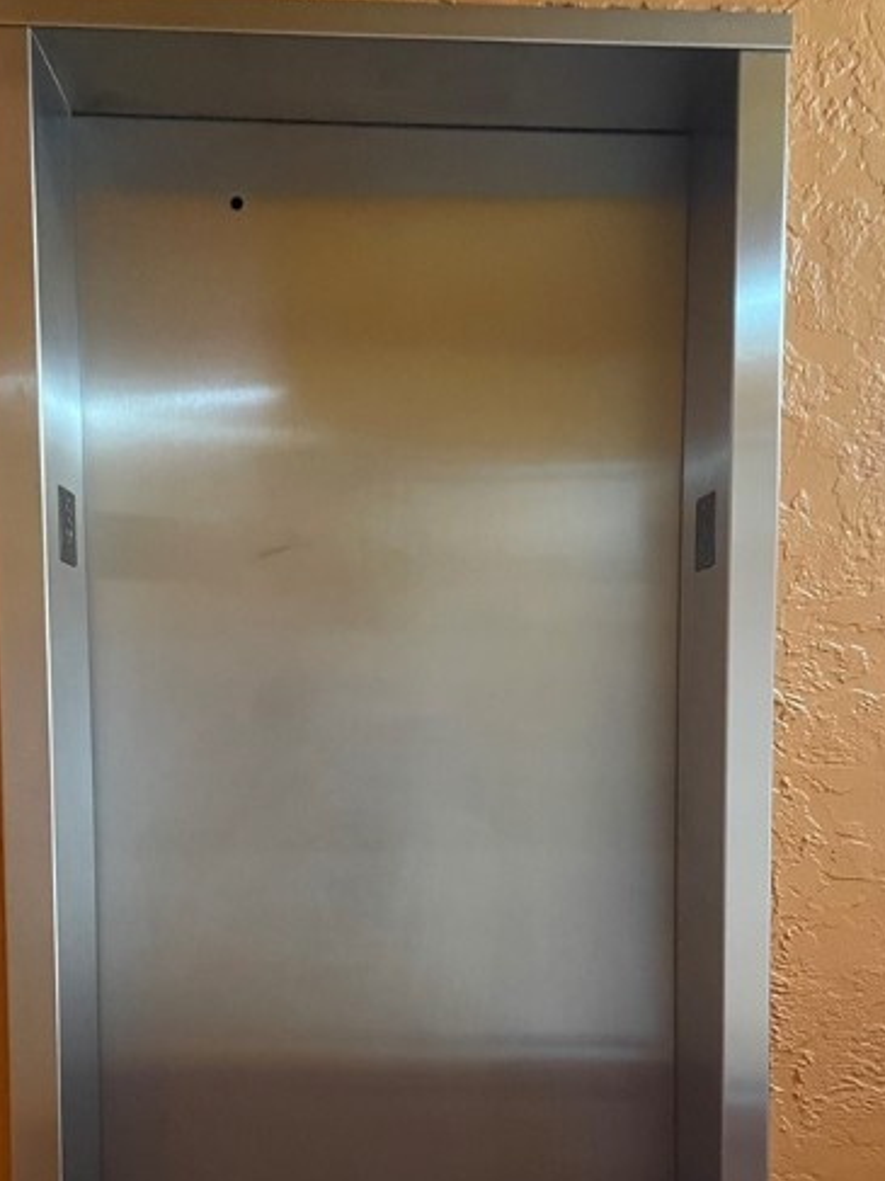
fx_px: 1398
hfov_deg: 35.1
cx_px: 427
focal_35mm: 41
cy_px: 805
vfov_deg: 45.0
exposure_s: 1/30
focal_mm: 4.2
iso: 640
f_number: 1.6
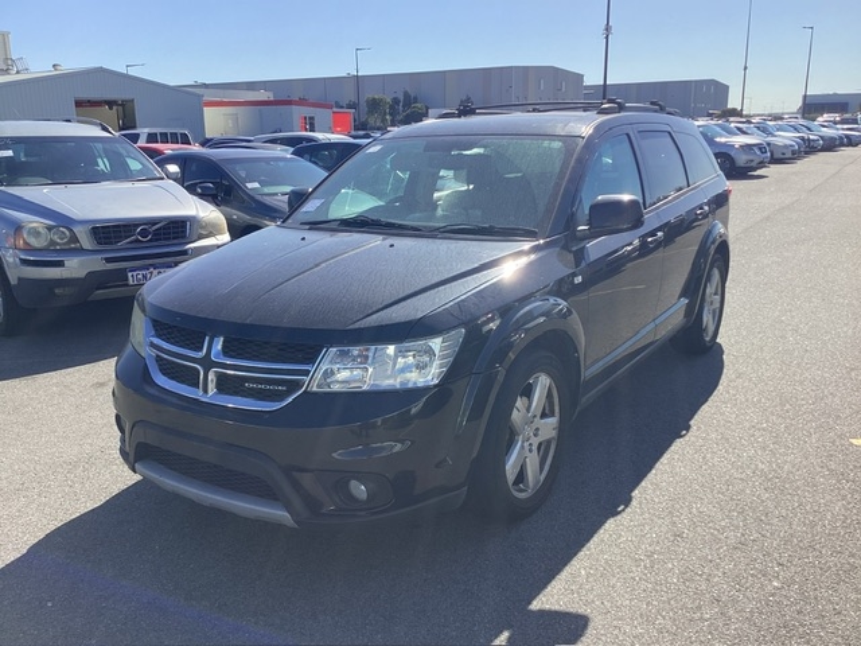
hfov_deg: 58.4
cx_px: 430
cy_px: 323
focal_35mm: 31
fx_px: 771
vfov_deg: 45.4
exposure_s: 1/1018
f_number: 2.4
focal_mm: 3.3
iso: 25
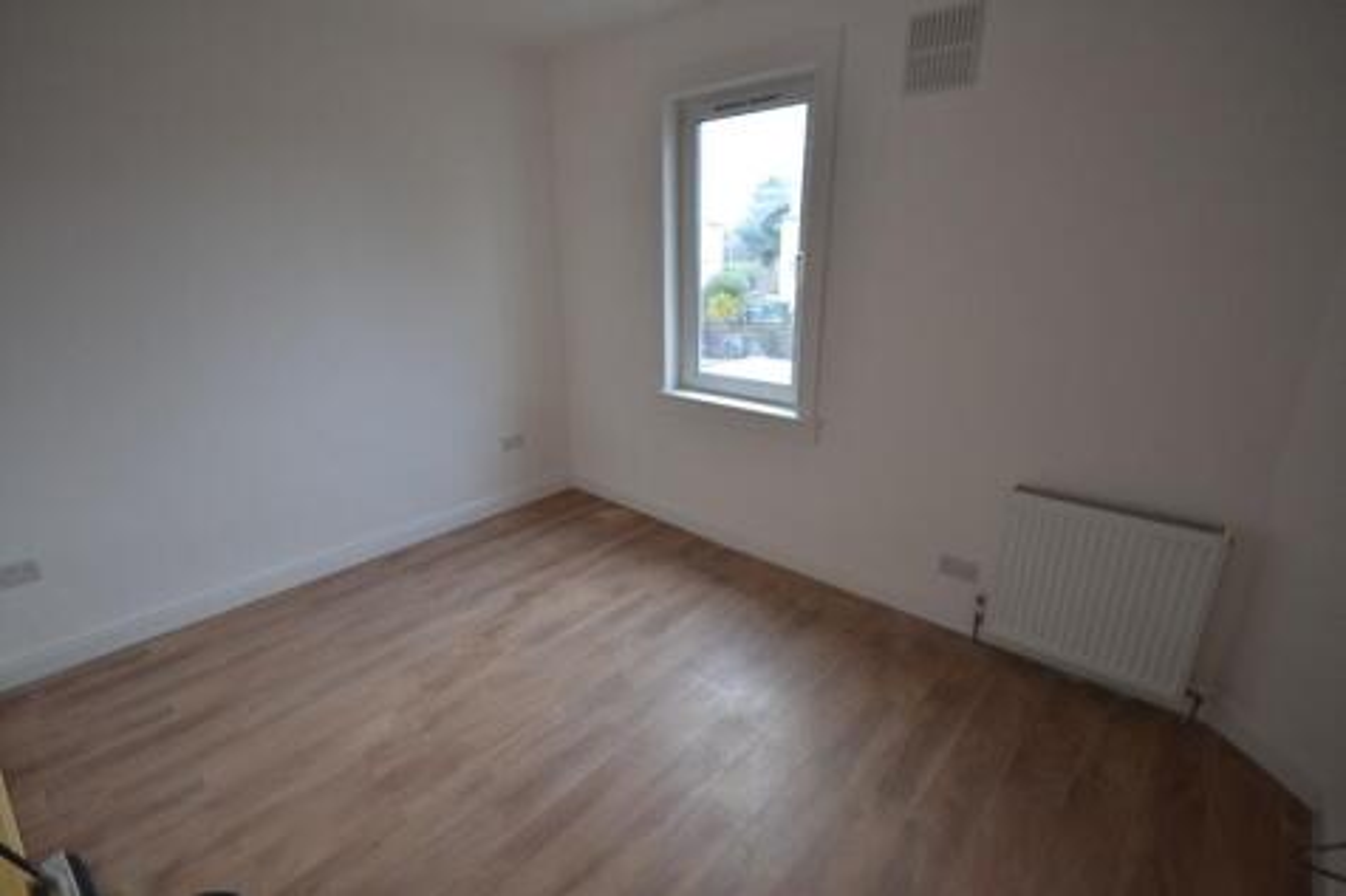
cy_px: 448
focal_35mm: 16
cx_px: 673
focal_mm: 11
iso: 500
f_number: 4.2
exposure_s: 1/60
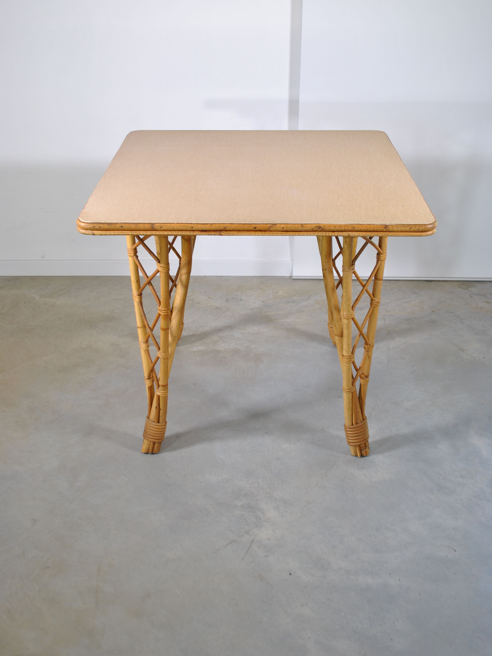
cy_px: 301
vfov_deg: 47.8
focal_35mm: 39
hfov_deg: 36.8
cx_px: 245
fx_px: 739
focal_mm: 24
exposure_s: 1/25
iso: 200
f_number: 5
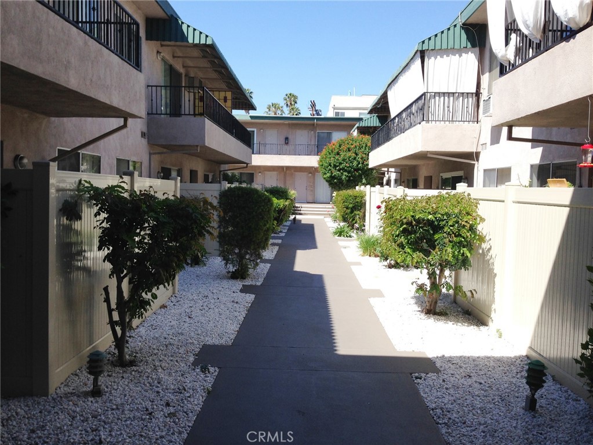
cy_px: 222
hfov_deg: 55.4
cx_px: 296
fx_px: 565
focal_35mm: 33
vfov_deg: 42.9
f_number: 2.4
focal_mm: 4.12
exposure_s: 1/919
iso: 50
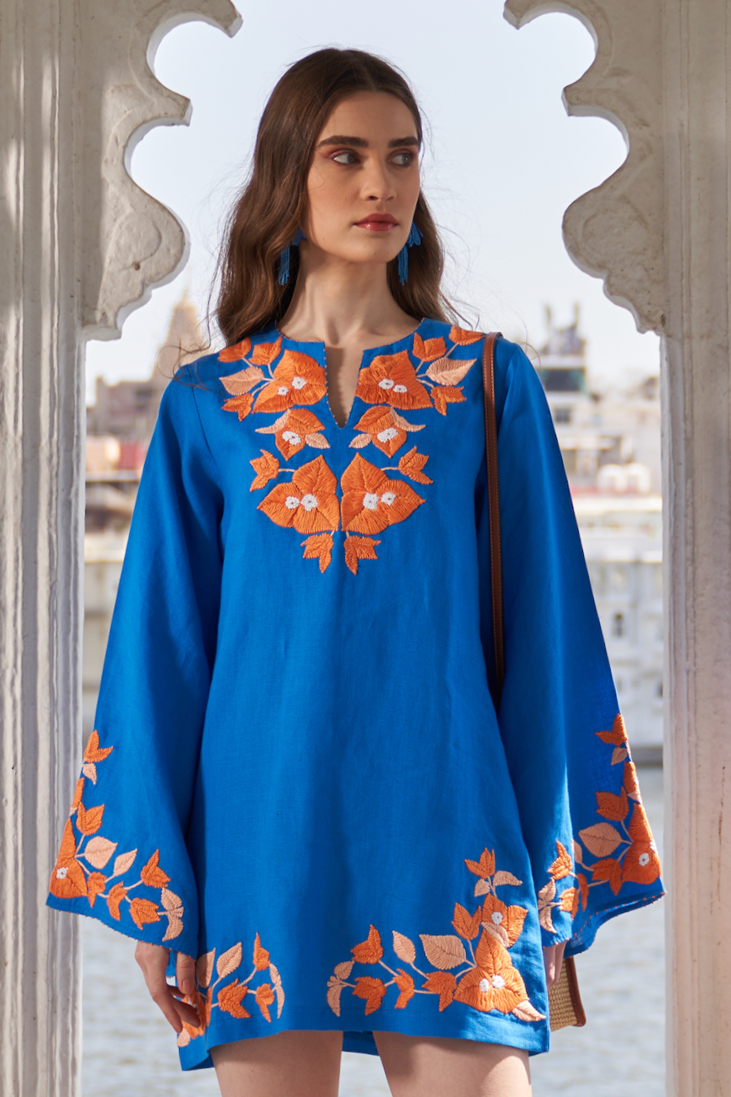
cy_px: 548
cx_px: 366
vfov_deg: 53.1
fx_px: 1097
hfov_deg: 36.9
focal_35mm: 36
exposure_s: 1/800
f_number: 2.8
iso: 50
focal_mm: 36
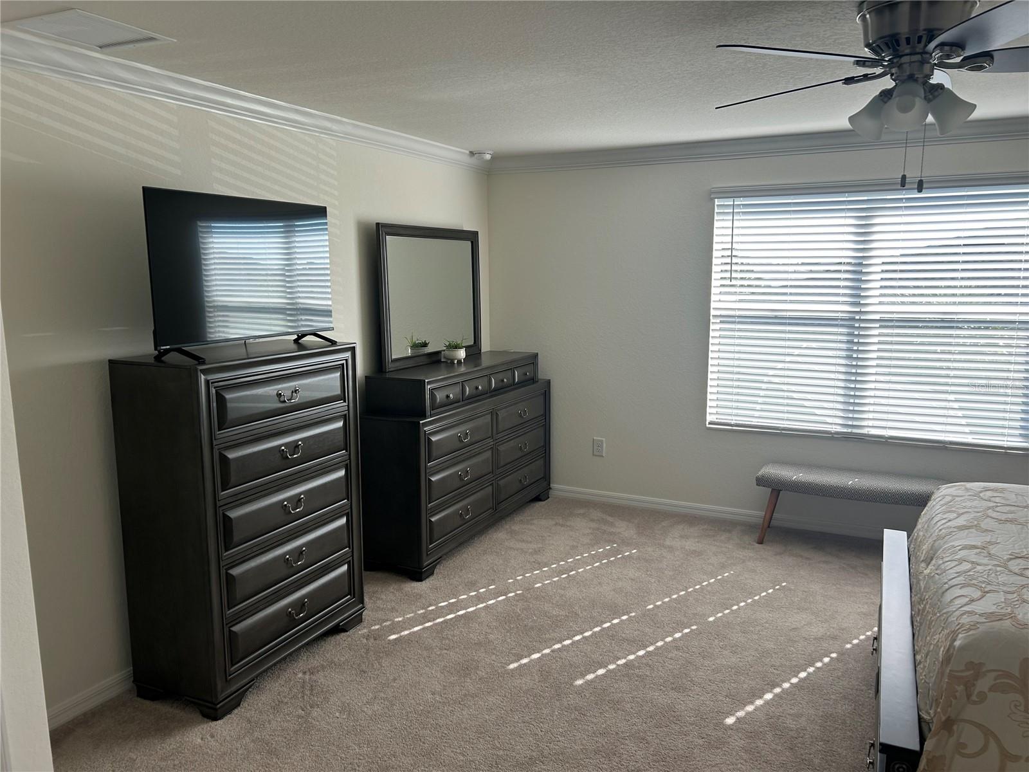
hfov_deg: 67.3
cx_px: 514
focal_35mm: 26
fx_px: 773
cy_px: 386
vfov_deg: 53.1
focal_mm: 5.7
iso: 40
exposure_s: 1/245
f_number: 1.5
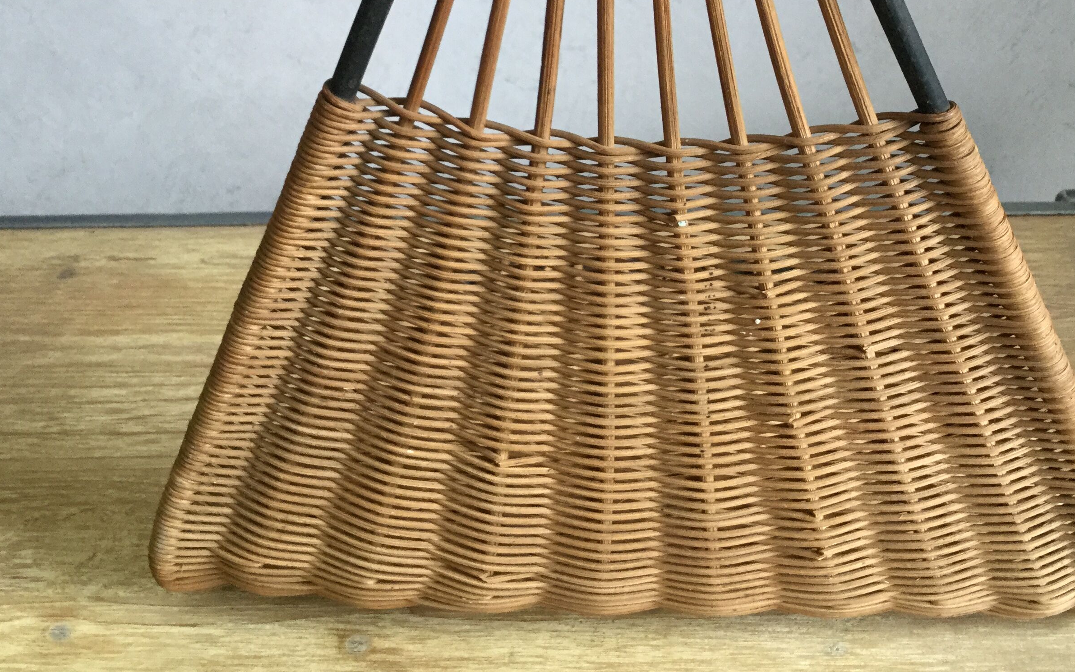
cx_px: 626
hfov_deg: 44.2
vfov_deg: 28.1
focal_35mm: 45
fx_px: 1319
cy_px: 150
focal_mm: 3.3
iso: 64
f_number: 2.4
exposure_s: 1/33
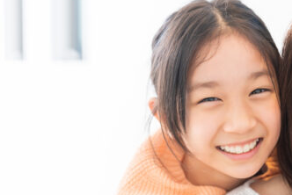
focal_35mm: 117
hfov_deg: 17.3
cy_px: 170
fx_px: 950
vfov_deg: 11.7
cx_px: 238
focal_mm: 54
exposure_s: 1/125
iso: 250
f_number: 2.8
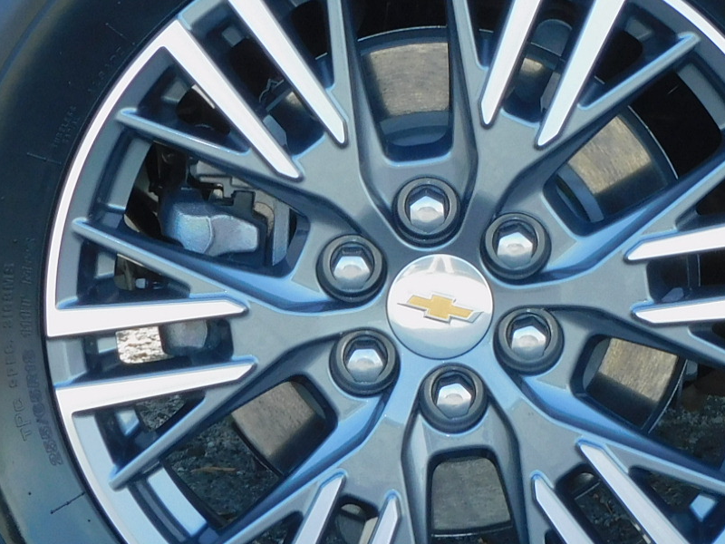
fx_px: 8922
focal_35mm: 426
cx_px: 448
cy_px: 214
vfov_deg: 3.5
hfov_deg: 4.7
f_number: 5.2
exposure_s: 1/100
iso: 125
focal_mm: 26.9
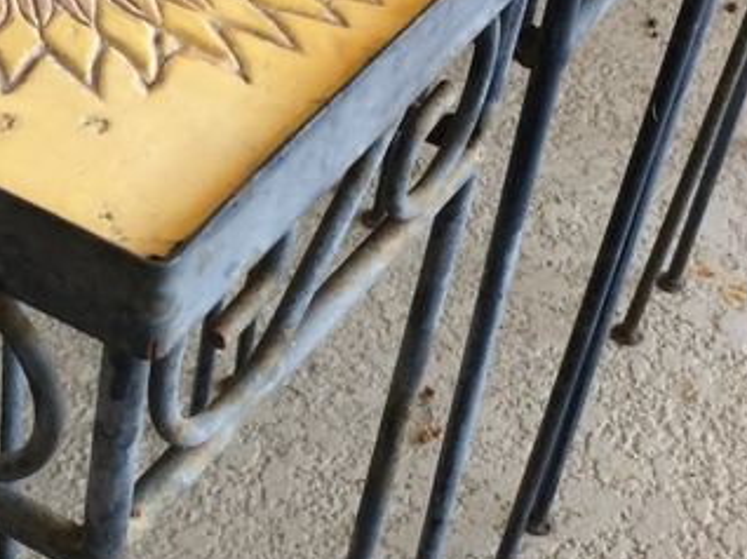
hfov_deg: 22.9
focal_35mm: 85
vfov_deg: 17.3
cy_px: 370
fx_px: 1833
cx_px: 226
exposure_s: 1/40
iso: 40
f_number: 2.2
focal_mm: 4.12
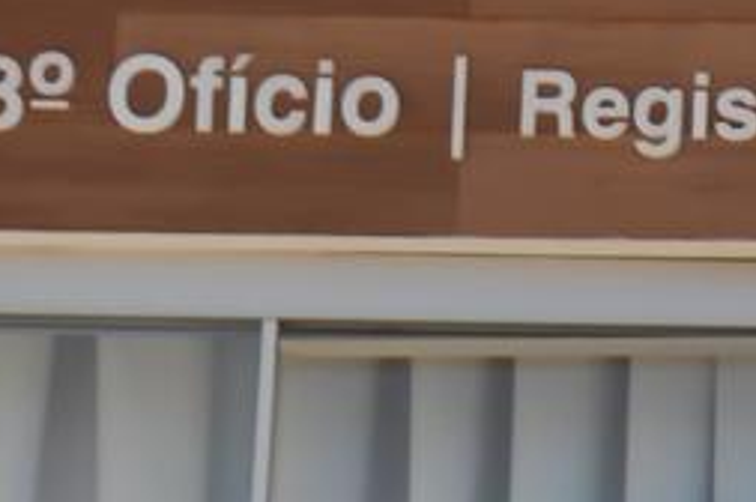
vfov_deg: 1.8
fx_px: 15653
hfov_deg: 2.8
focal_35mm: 746
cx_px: 1073
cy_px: 357
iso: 100
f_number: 13
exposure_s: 1/200
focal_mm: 105
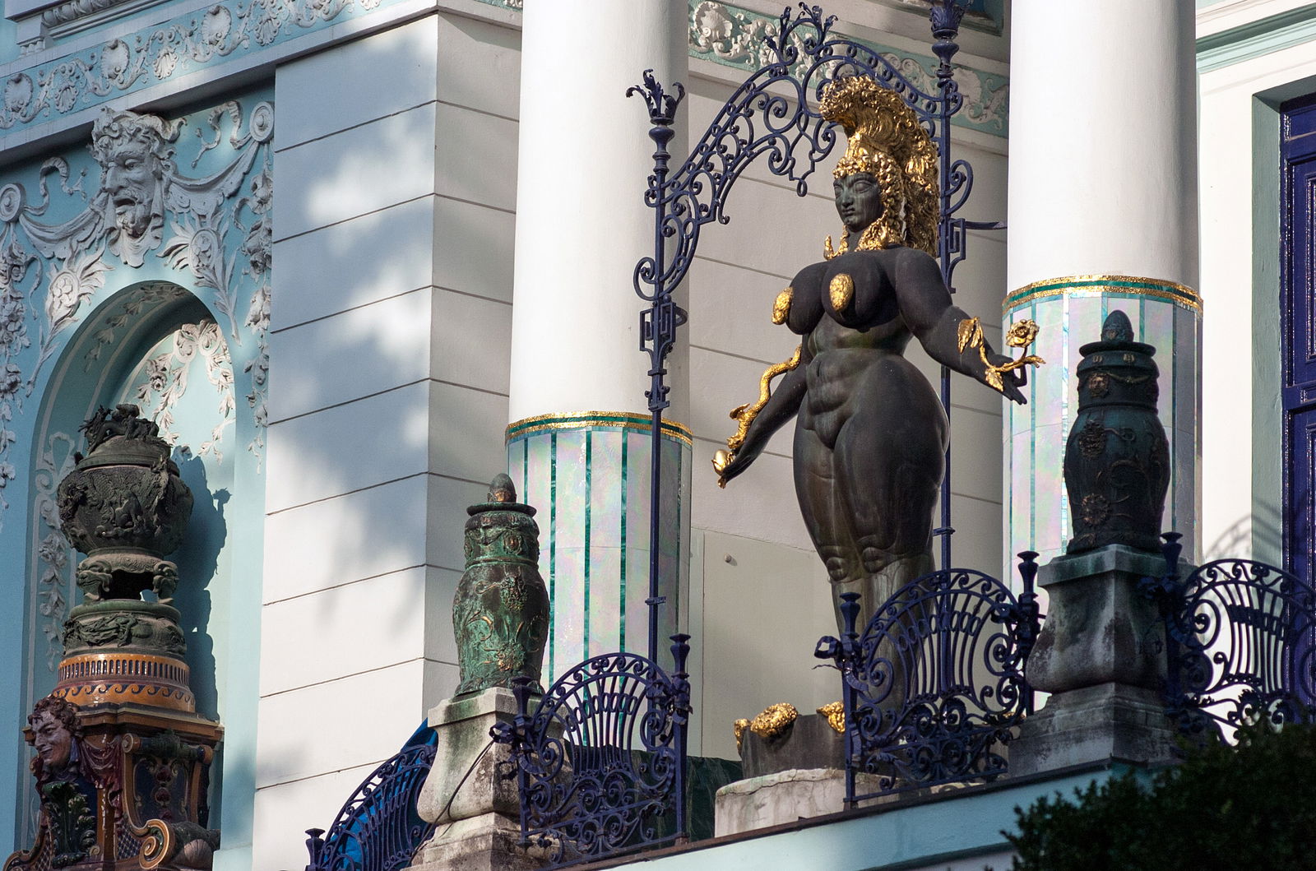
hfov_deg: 10.2
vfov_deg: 6.7
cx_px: 658
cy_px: 436
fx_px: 7386
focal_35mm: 202
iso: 320
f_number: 4.5
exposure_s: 1/3000
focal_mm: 135
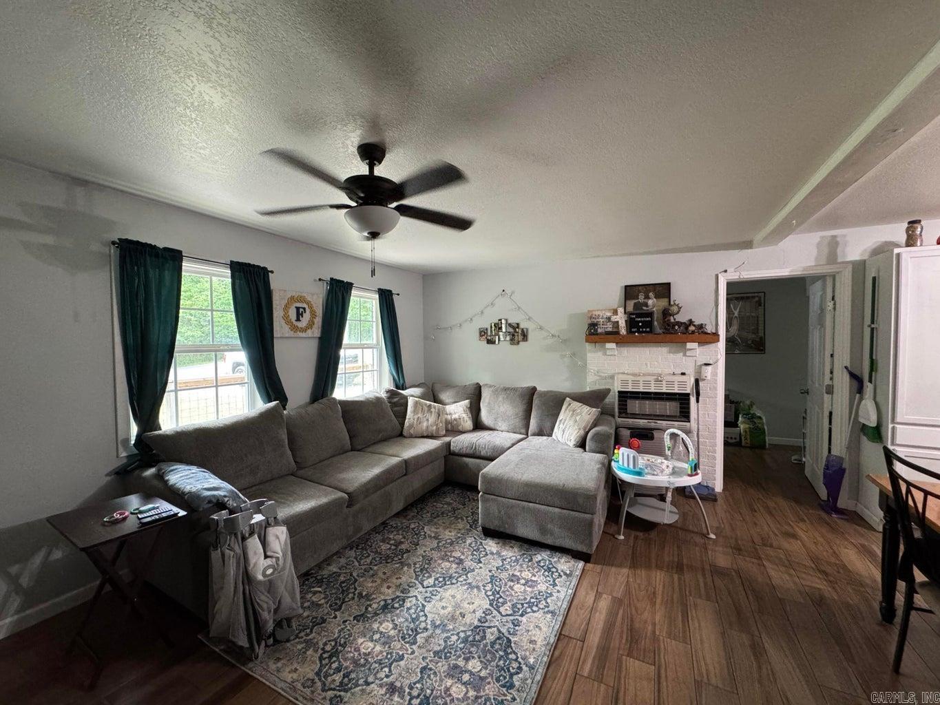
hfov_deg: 102.1
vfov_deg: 85.7
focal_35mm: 14
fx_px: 380
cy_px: 352
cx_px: 470
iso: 640
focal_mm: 2.22
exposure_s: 1/60
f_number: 2.2
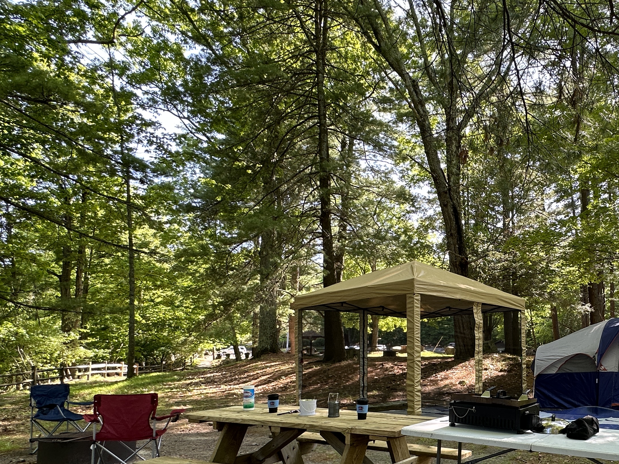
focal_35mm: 26
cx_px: 504
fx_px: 465
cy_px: 331
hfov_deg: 61.2
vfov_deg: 51.4
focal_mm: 2.22
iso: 50
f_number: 2.2
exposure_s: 1/99
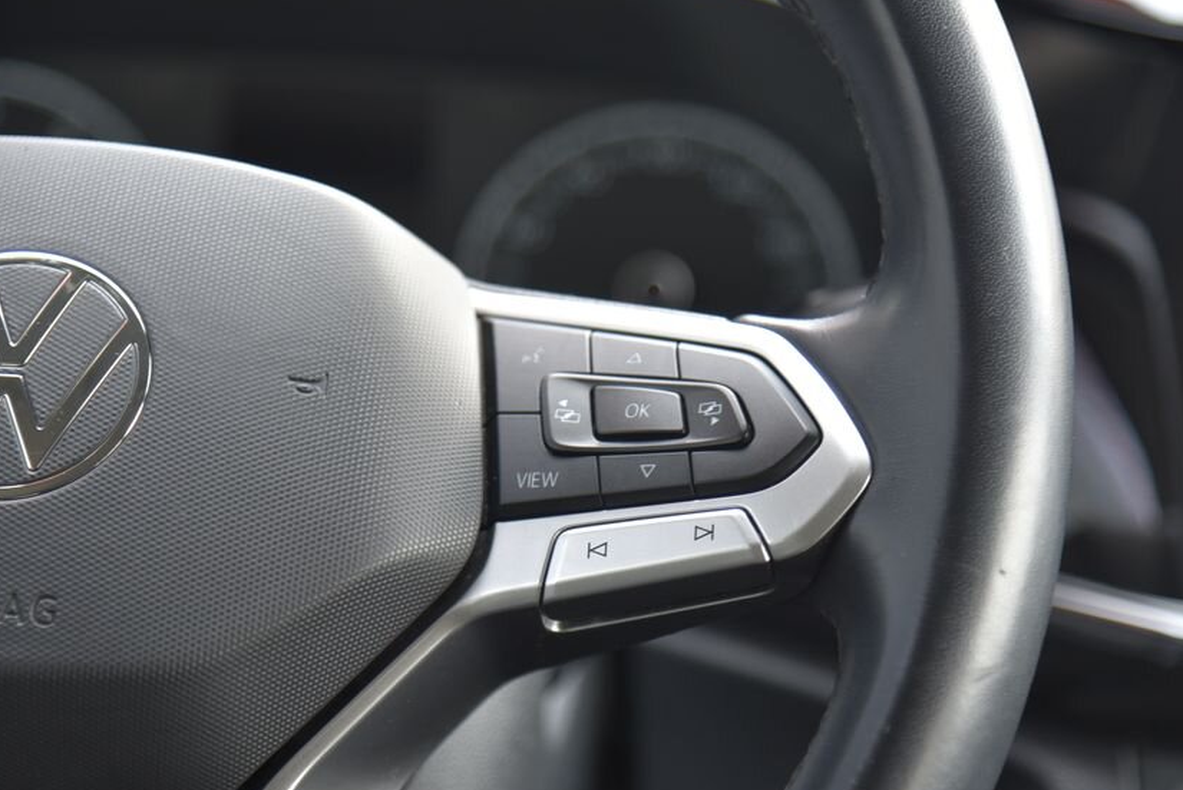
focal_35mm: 149
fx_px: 4899
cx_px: 625
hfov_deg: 13.8
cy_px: 407
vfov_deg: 9.2
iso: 500
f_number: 4
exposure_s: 1/60
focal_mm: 120
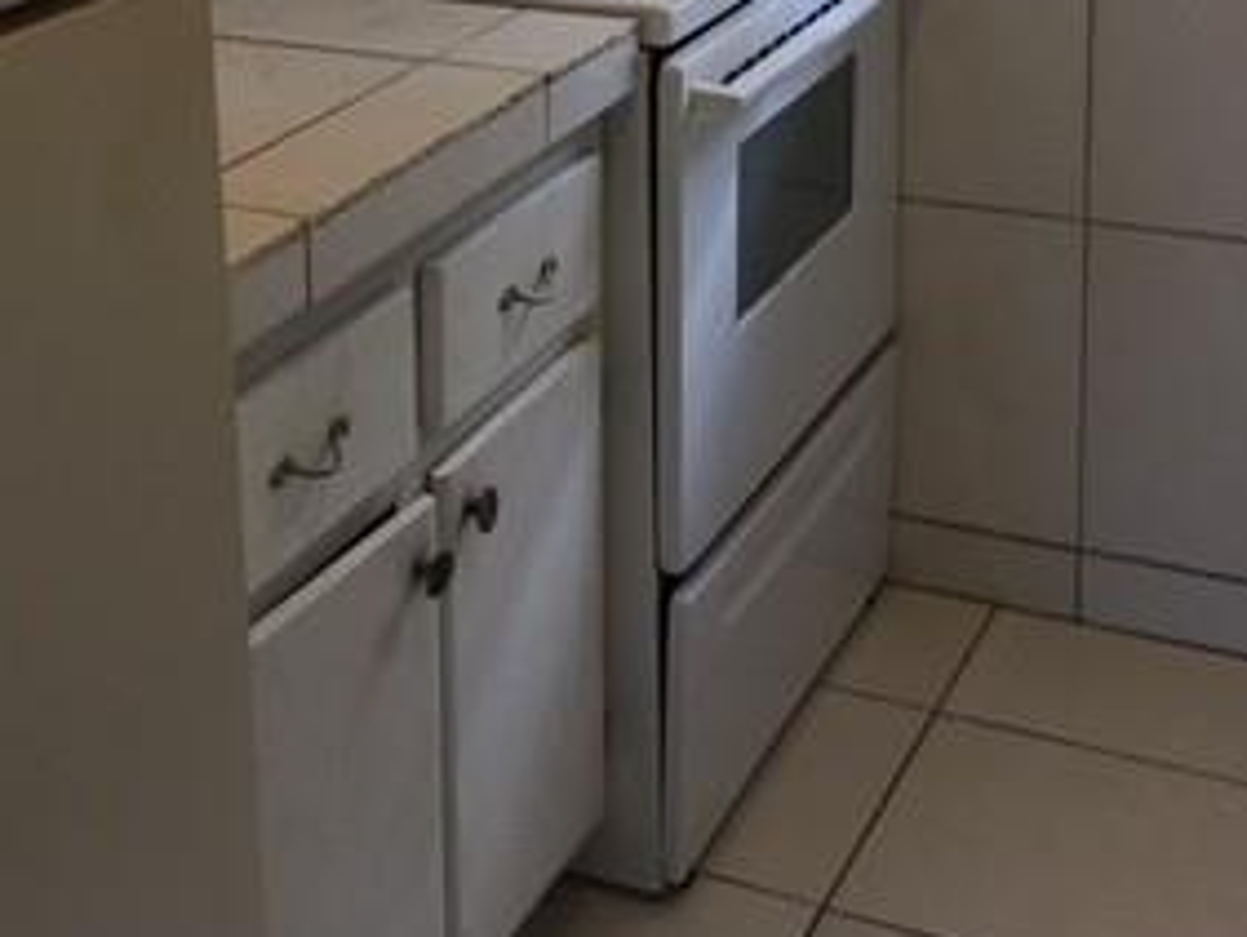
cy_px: -71
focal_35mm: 66
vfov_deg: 21.2
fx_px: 2379
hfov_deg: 29.0
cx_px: 355
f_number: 2.2
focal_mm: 4.15
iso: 40
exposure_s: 1/30
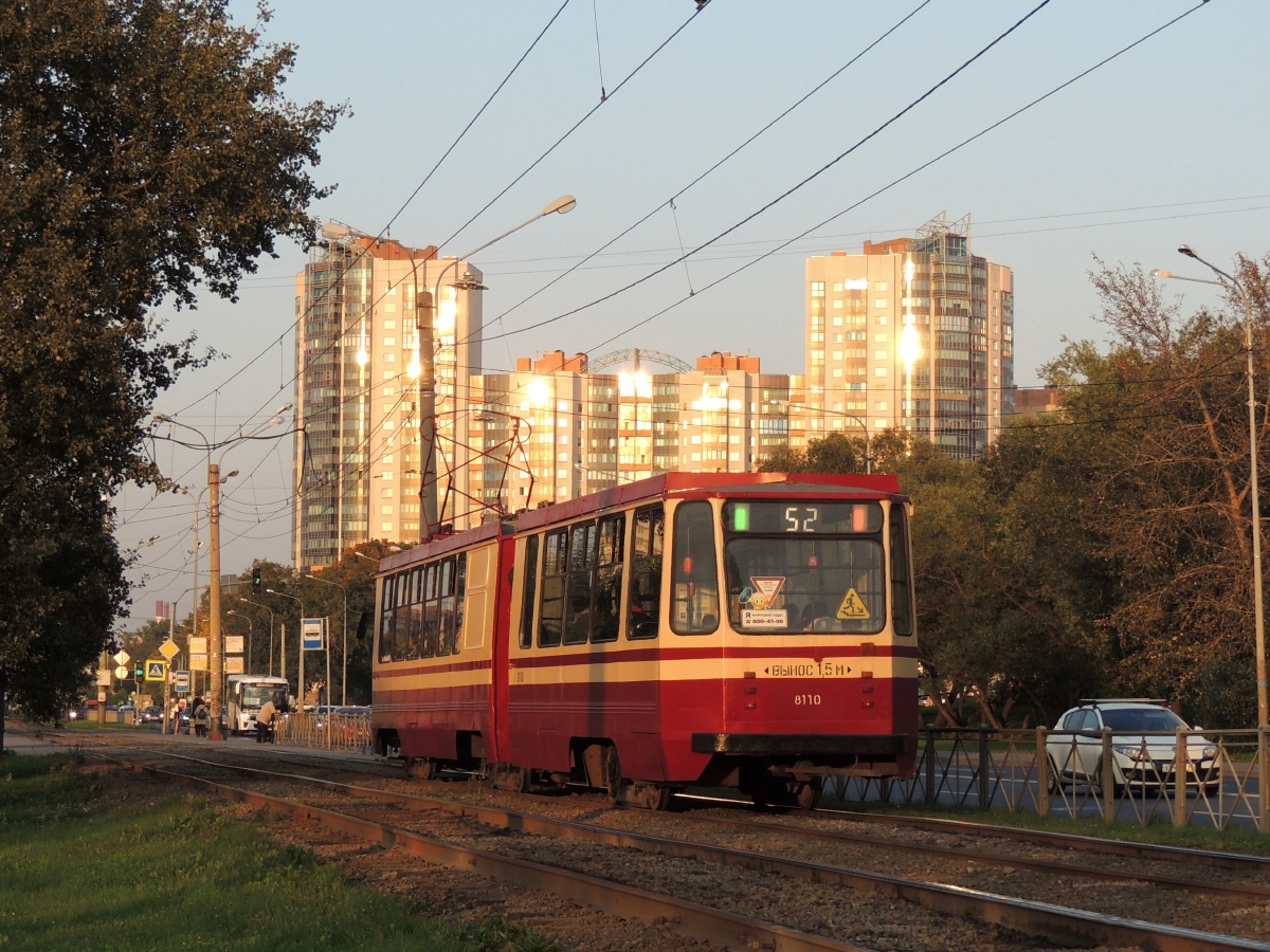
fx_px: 2568
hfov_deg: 27.8
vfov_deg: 21.0
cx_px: 635
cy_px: 476
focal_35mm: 70
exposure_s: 1/320
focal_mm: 12.4
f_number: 3.9
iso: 100
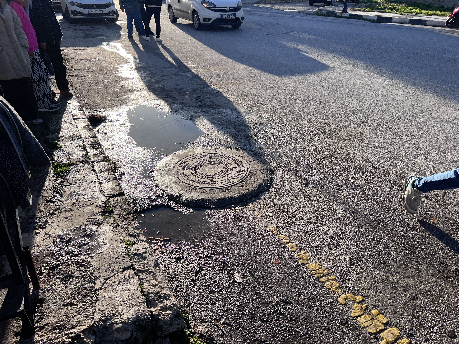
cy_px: 172
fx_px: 345
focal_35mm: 26
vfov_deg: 53.1
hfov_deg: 67.3
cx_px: 230
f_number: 1.5
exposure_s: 1/3077
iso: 50
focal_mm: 5.7
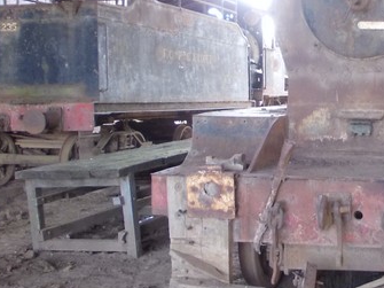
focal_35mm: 64
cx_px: 353
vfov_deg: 22.9
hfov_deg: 28.9
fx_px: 710
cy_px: 127
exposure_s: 1/25
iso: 125
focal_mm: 4
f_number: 2.7
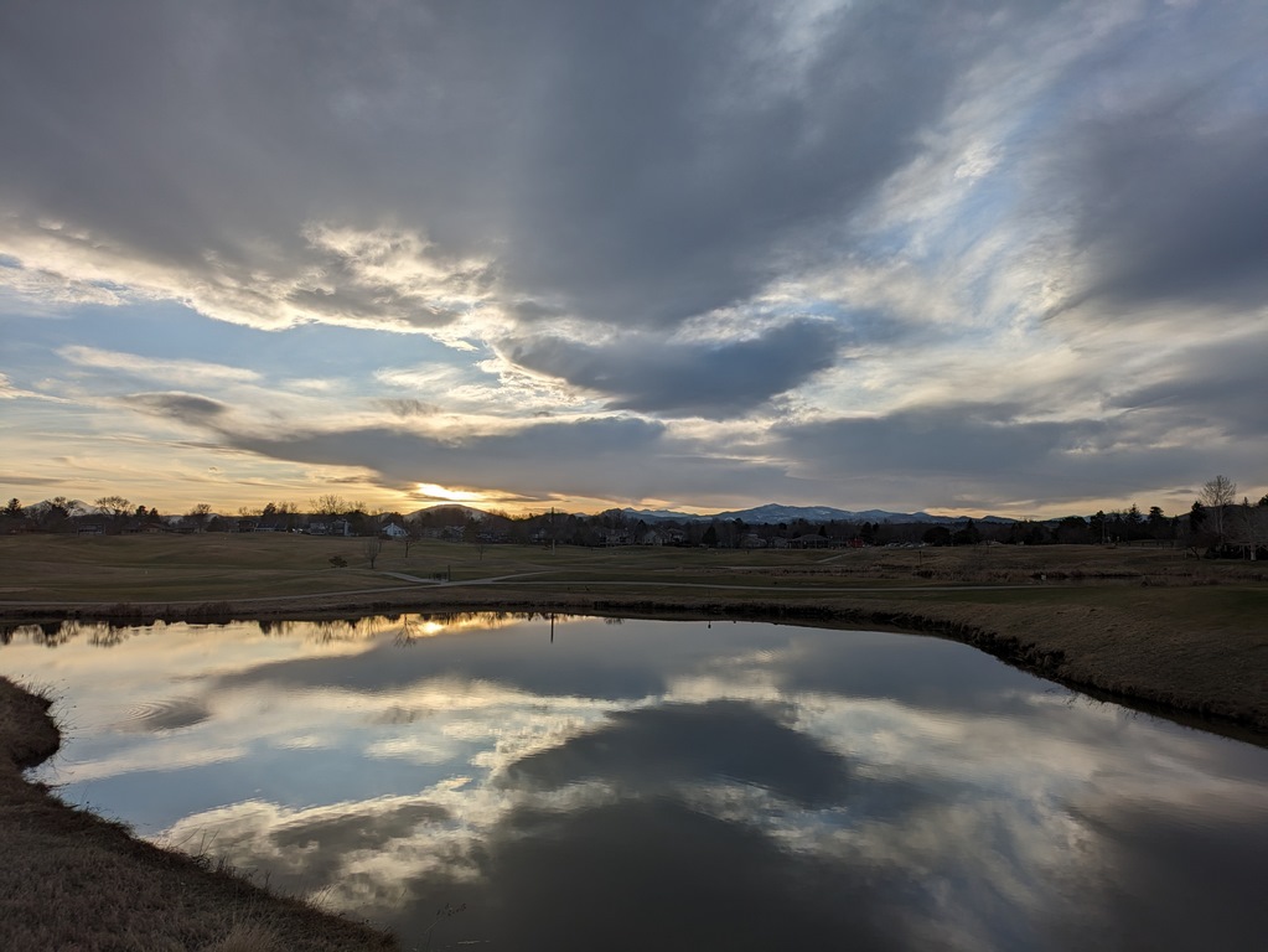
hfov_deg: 69.4
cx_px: 634
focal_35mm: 25
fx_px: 916
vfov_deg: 54.9
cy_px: 476
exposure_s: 1/4184
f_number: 1.89
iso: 44
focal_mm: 5.43
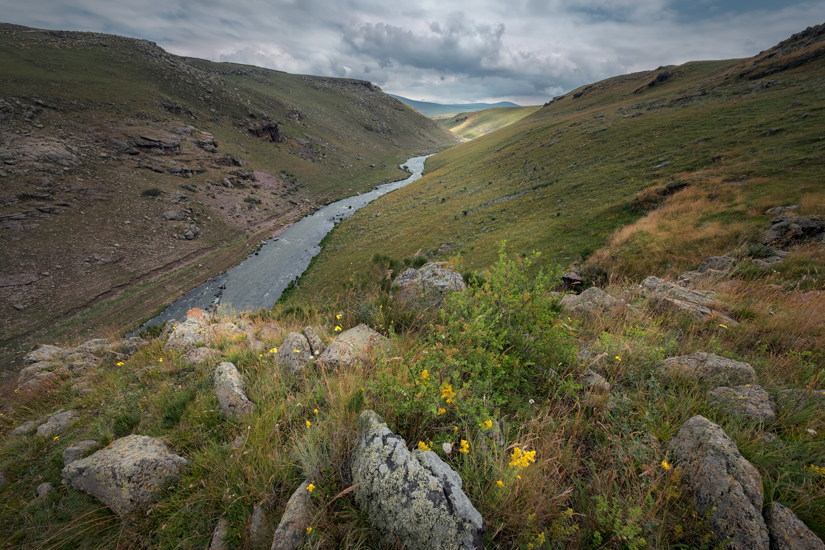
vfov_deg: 90.0
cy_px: 275
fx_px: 275
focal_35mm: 12
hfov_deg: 112.6
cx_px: 412
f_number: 11
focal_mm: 8
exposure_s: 1/180
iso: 500
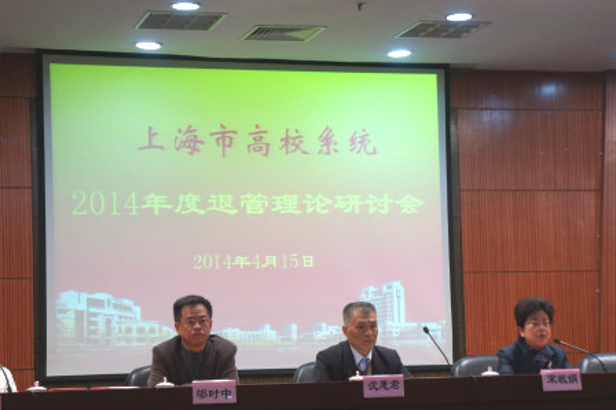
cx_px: 327
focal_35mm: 92
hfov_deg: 22.2
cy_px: 228
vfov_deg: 14.8
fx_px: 1573
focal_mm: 50
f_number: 5
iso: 1000
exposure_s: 1/80
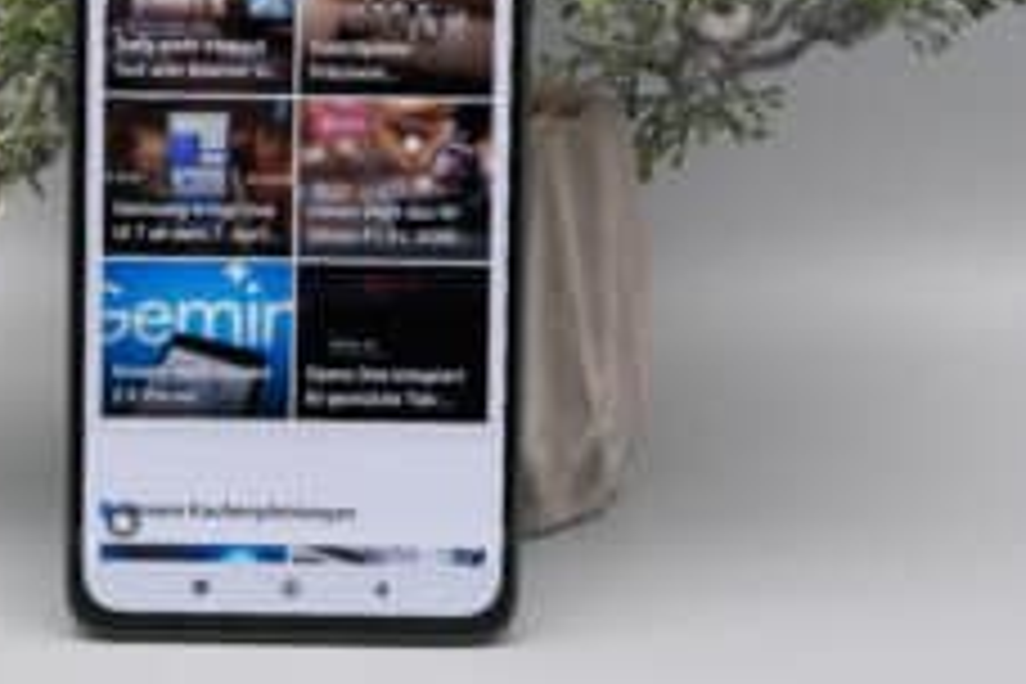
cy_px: 230
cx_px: 378
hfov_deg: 21.2
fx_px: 2736
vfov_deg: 14.2
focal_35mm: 96
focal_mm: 37.4
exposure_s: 1/110
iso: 500
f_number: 7.1
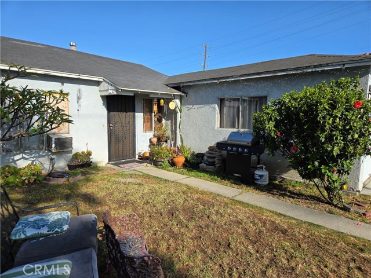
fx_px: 247
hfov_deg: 73.9
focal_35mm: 23
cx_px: 186
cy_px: 139
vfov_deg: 58.9
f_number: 1.8
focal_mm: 5.4
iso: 50
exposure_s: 1/2921
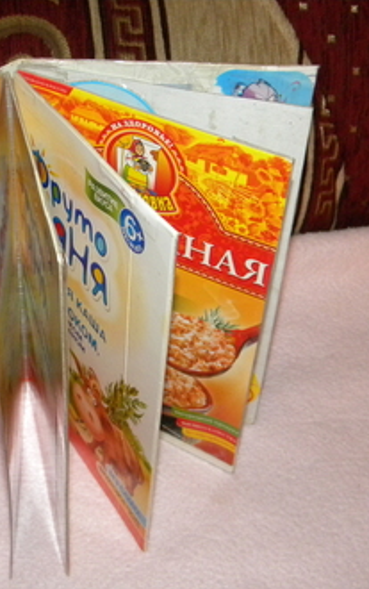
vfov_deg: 38.8
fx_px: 835
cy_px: 298
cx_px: 73
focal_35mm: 52
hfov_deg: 24.5
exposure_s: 1/4
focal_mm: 6.4
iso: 400
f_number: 3.7
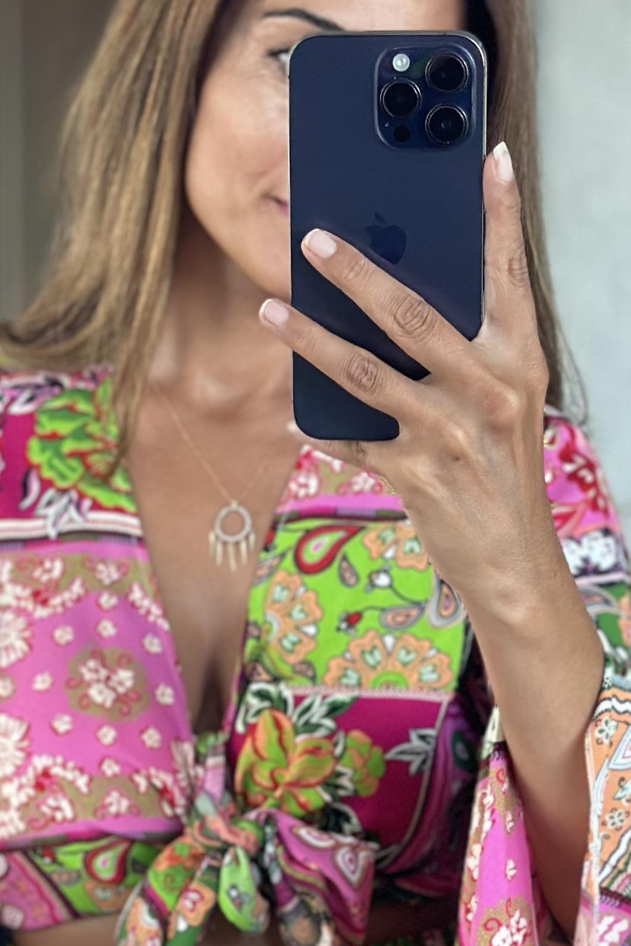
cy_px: 814
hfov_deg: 10.8
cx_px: 90
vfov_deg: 16.0
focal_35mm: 127
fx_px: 3338
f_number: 1.78
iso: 250
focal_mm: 6.86
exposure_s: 1/60
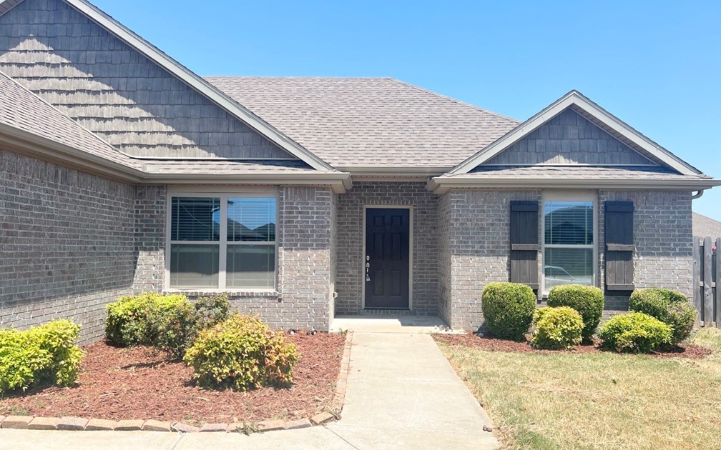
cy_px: 226
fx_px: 550
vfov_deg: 44.5
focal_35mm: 28
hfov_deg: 66.5
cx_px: 361
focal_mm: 5.7
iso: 50
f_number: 1.5
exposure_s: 1/2299
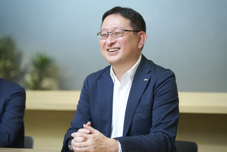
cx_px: 114
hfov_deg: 16.8
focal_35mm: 122
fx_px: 769
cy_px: 76
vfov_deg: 11.2
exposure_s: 1/125
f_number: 2.8
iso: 1000
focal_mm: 122
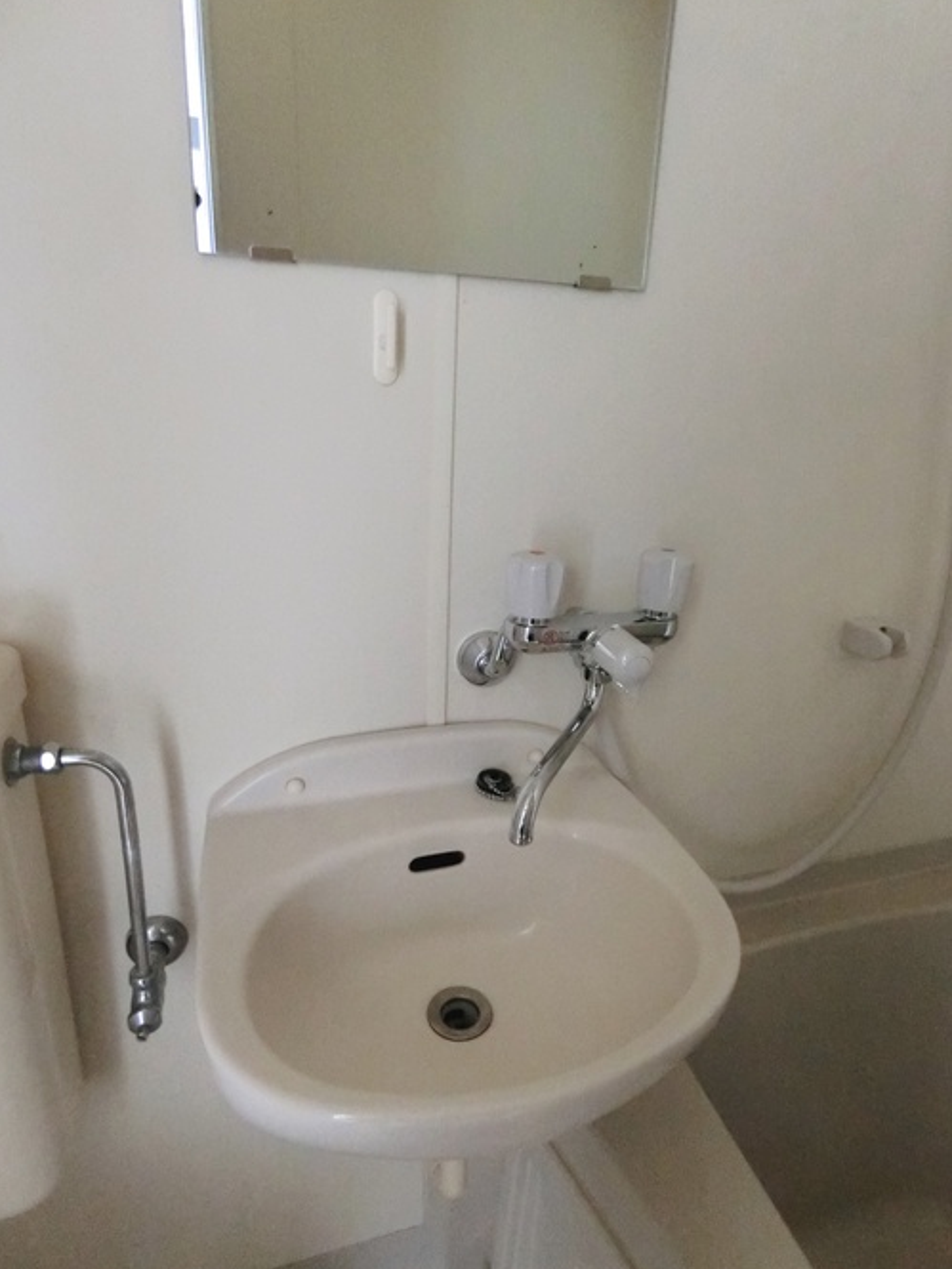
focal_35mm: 20
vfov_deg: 81.7
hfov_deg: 66.0
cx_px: 478
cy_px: 641
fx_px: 733
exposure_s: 1/5
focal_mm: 4.06
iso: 1600
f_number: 2.7
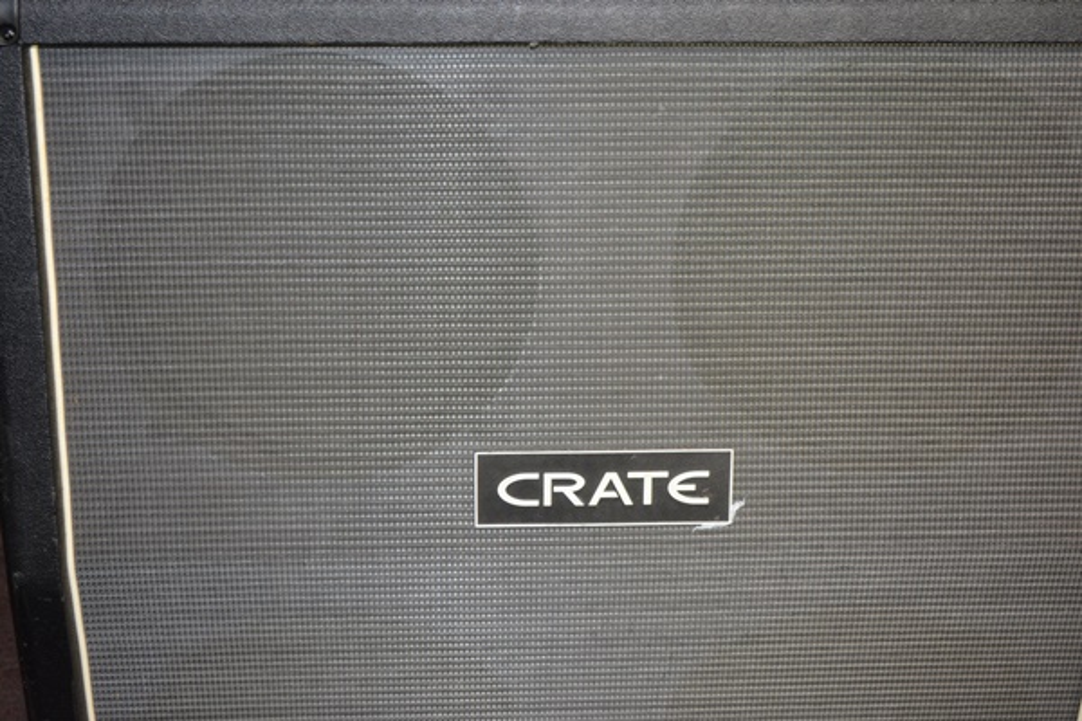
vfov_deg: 22.6
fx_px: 1803
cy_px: 360
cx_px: 541
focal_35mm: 60
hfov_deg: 33.4
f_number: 5.3
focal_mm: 40
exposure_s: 1/60
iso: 900
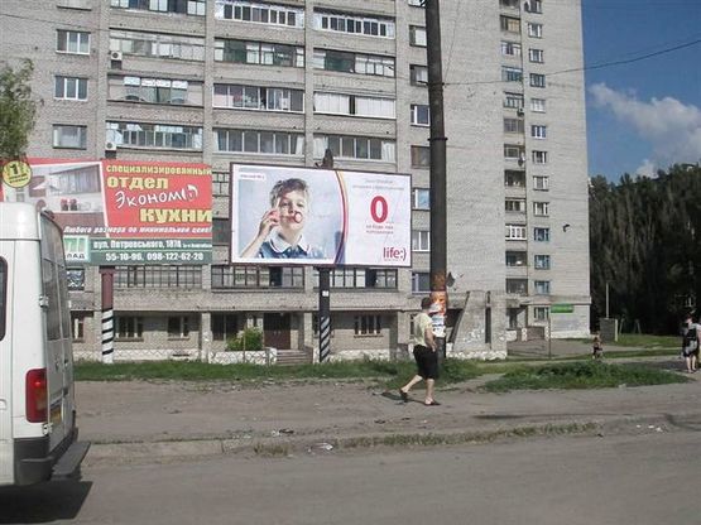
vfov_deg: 37.7
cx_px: 350
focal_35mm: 38
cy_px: 262
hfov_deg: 49.0
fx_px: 769
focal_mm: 6.3
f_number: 6.6
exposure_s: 1/640
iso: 50
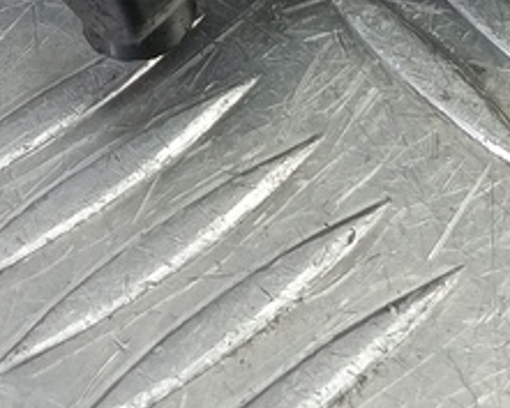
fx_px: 1570
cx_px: 468
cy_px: -452
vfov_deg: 12.7
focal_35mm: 104
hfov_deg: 18.1
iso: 146
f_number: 1.6
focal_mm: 4.11
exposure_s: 1/50
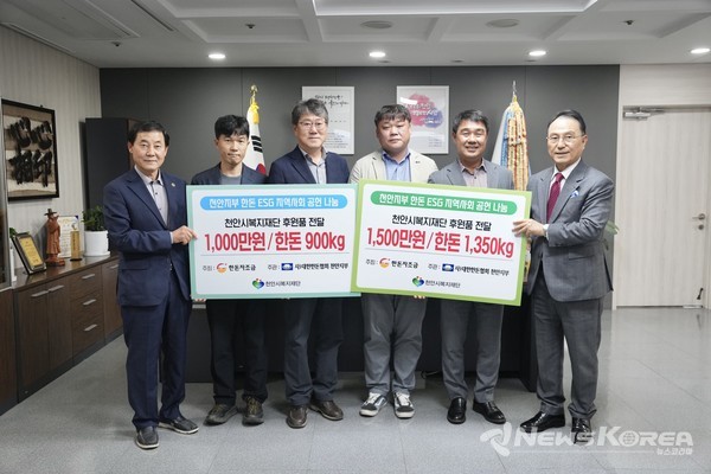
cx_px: 356
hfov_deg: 57.2
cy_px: 237
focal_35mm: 33
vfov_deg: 40.0
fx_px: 652
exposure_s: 1/250
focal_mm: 33
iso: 2500
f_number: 4
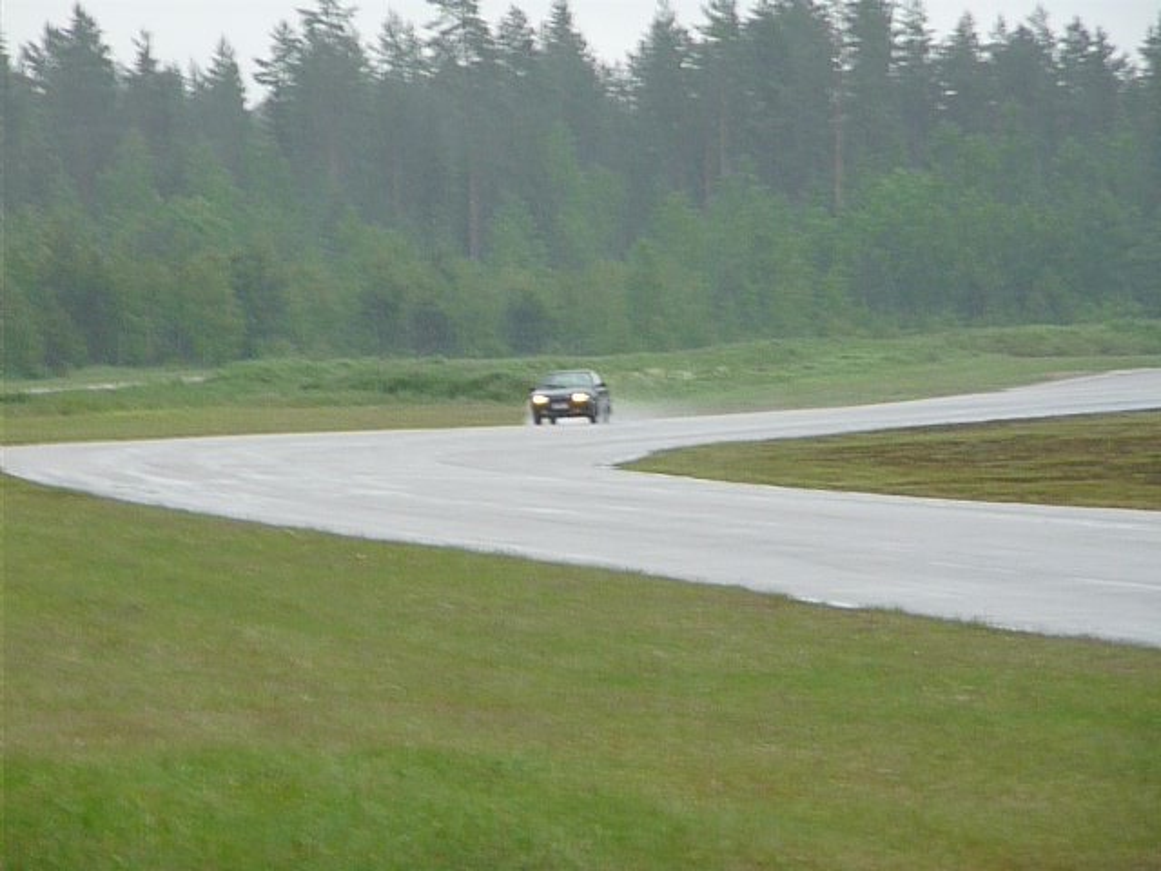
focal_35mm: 280
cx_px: 580
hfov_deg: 7.1
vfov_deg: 5.3
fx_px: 9391
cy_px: 436
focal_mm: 47
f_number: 11
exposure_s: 1/30
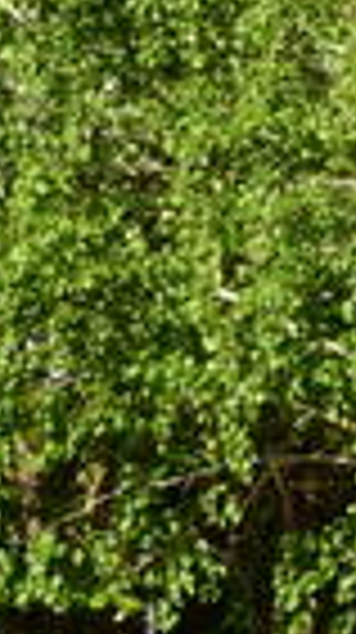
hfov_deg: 4.6
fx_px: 3585
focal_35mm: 213
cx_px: 1893
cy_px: 108
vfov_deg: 10.1
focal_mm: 22
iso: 100
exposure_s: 1/80
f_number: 9
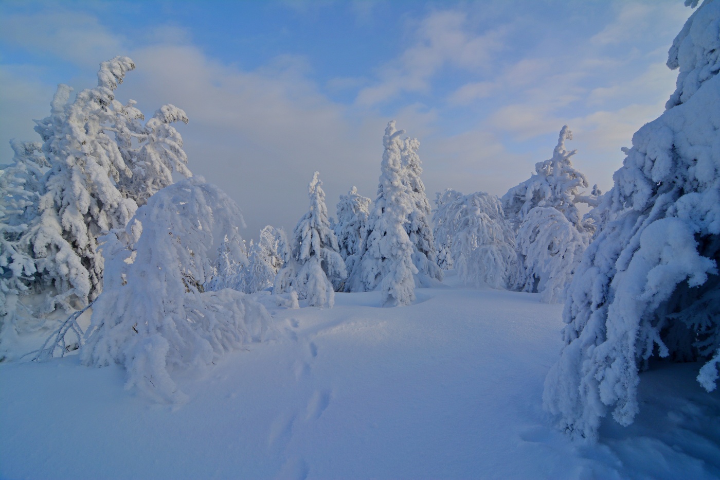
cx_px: 360
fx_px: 330
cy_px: 240
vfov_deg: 72.0
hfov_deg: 95.0
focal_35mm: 16
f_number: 6.3
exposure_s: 1/400
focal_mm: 11
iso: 100
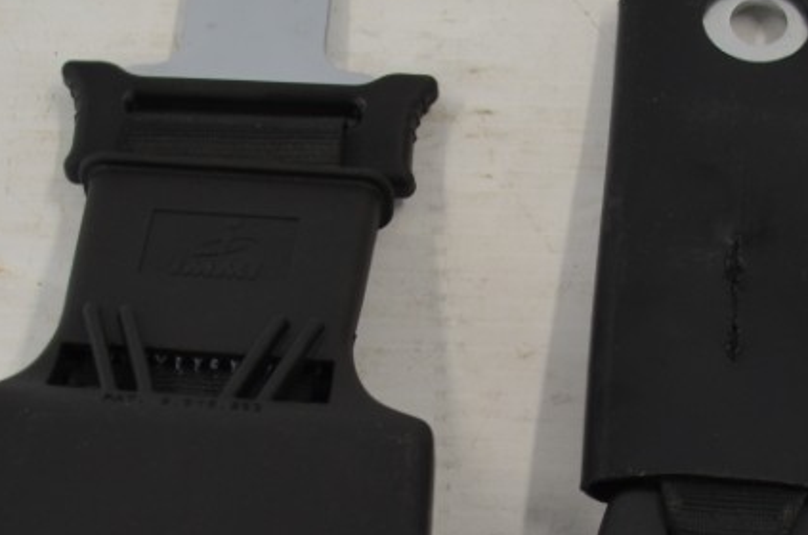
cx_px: 485
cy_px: 480
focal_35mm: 107
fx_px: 2396
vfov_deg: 12.6
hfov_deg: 19.1
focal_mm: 26
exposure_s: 1/80
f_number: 4.5
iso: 400
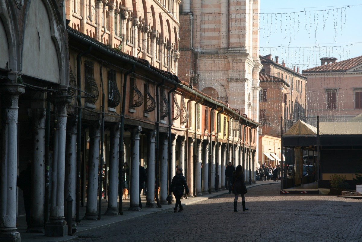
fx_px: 1156
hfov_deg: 17.8
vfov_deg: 11.9
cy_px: 121
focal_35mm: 115
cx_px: 181
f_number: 8
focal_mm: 72
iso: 100
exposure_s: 1/160
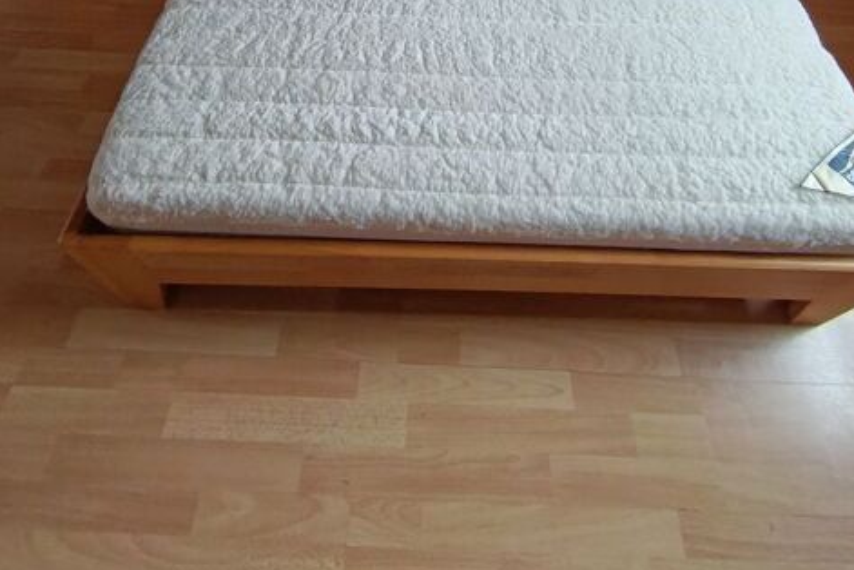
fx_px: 569
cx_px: 433
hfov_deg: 73.7
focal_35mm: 24
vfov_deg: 44.9
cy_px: -2
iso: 571
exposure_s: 1/50
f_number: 2.2
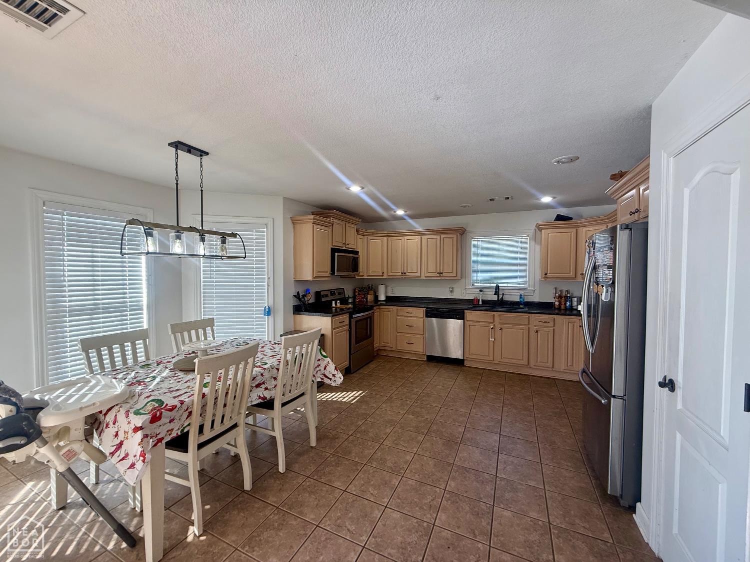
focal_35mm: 14
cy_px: 281
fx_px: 303
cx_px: 375
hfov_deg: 102.1
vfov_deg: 85.7
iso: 125
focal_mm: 2.22
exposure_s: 1/120
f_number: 2.2
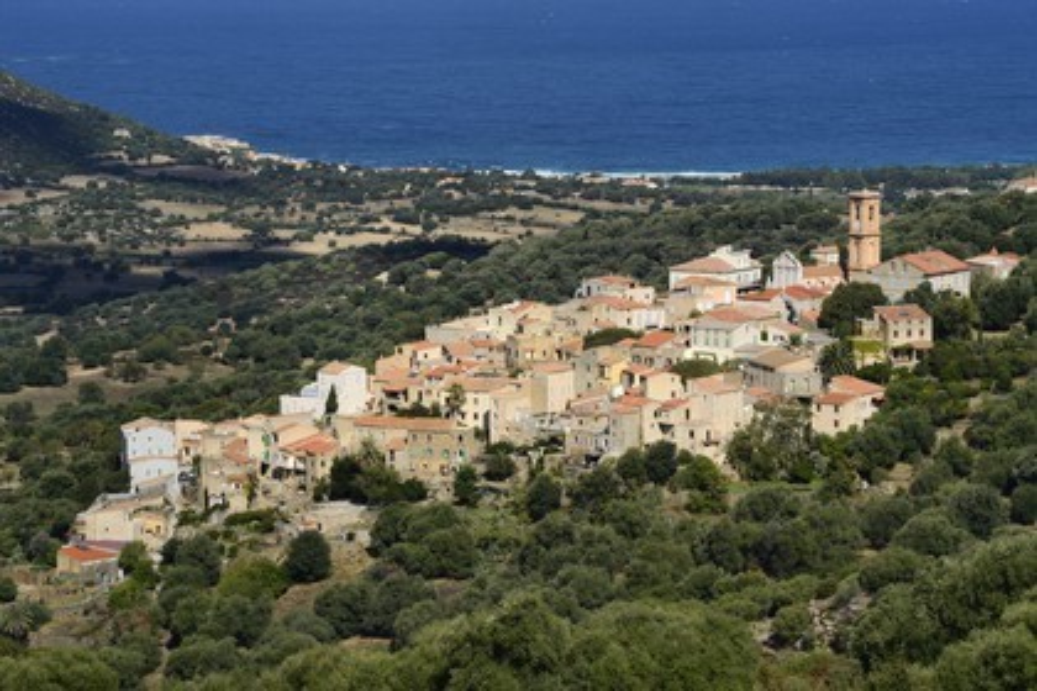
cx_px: 518
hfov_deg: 15.2
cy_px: 346
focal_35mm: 135
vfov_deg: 10.2
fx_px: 3888
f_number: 16
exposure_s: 1/250
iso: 200
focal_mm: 135
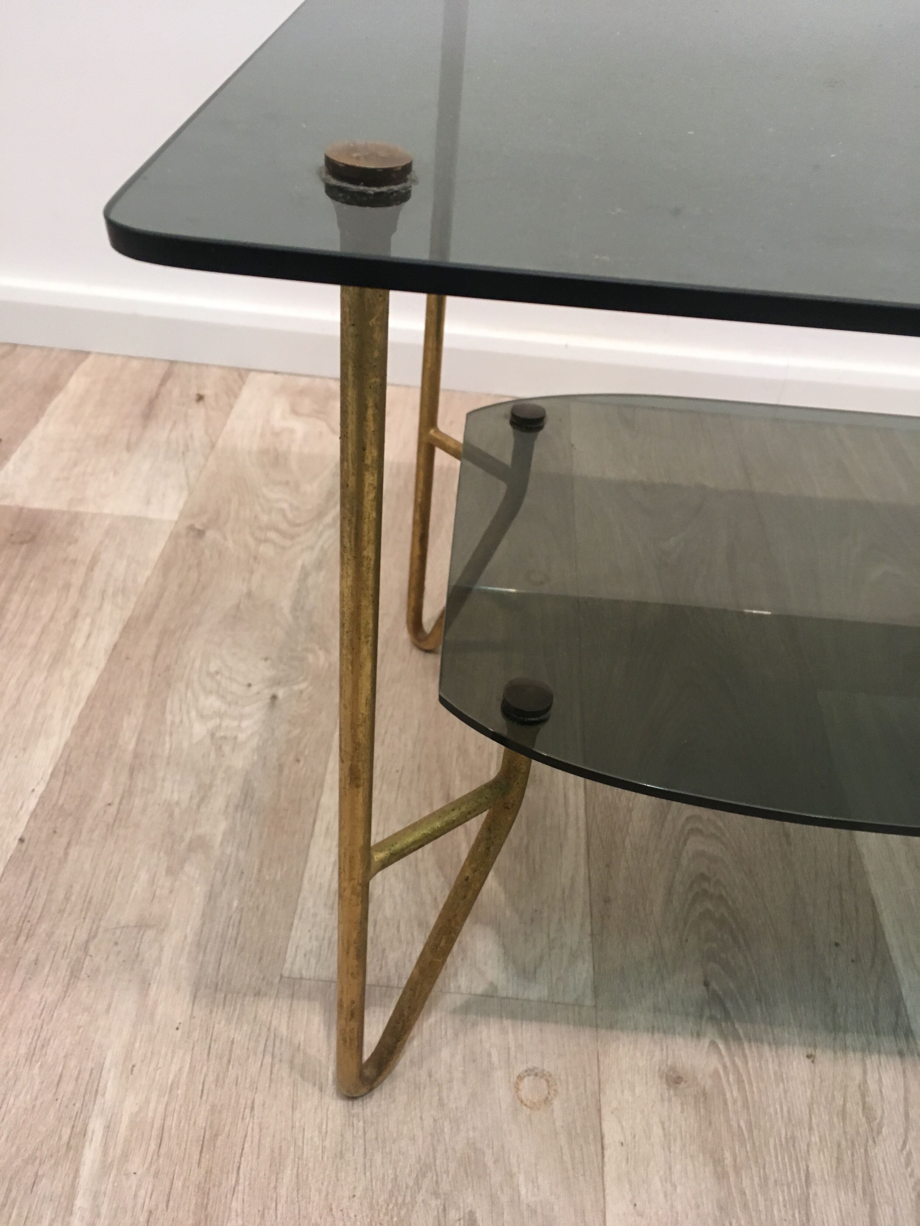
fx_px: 1028
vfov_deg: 61.7
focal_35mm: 29
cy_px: 613
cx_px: 460
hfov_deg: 48.2
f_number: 2.2
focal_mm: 4.15
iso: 160
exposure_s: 1/33
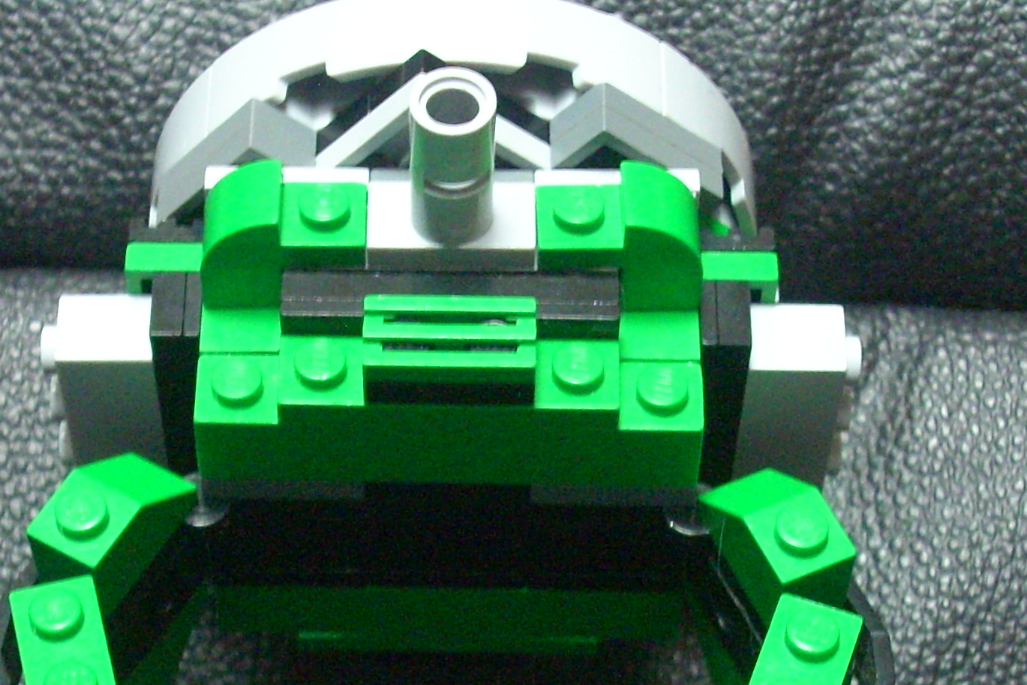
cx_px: 431
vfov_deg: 13.0
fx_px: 2996
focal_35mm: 105
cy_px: 480
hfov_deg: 19.4
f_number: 3.4
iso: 436
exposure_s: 1/4
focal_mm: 9
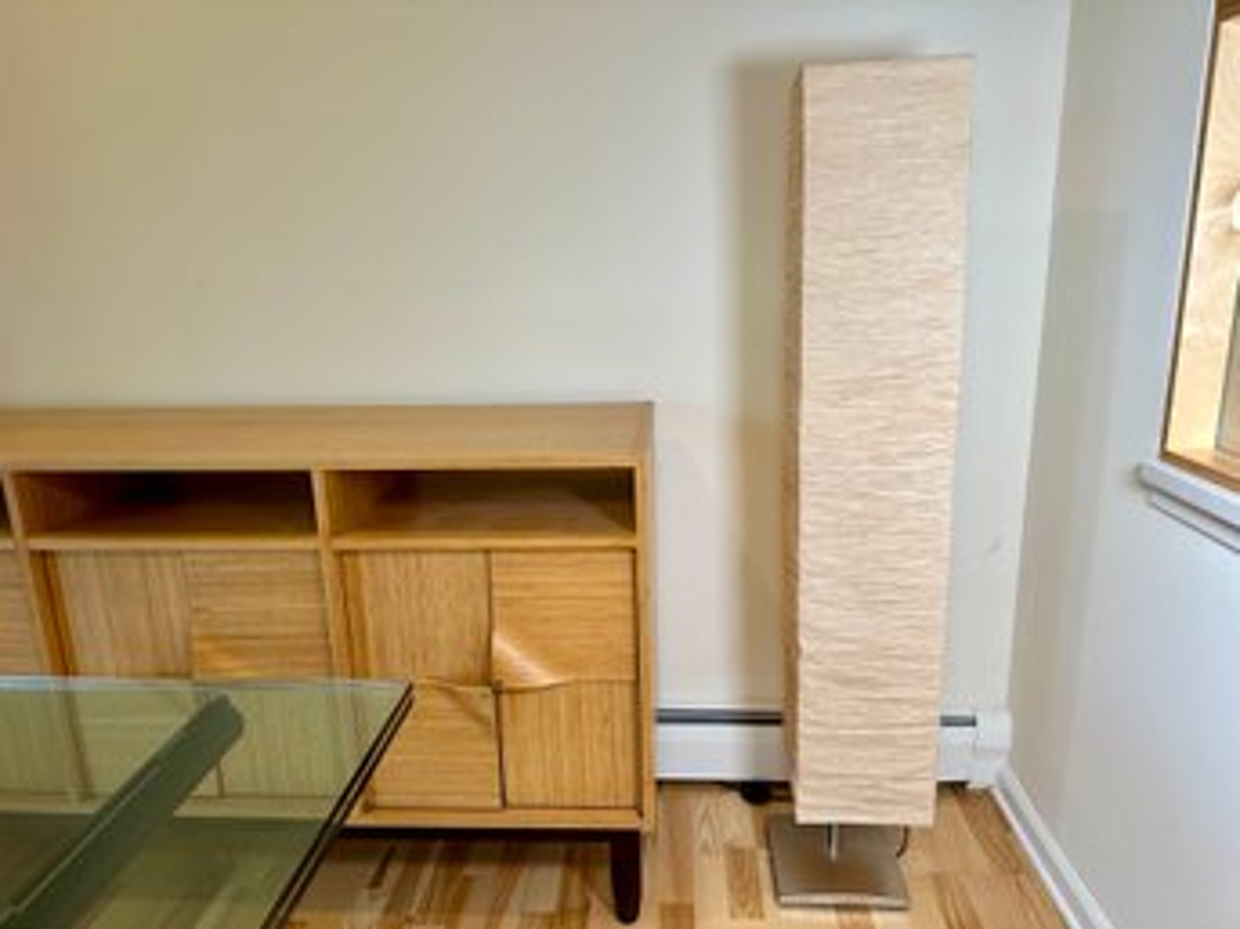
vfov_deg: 56.8
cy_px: 464
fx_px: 859
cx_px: 620
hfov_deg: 71.6
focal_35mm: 24
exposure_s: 1/120
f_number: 1.78
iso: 160
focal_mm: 6.86
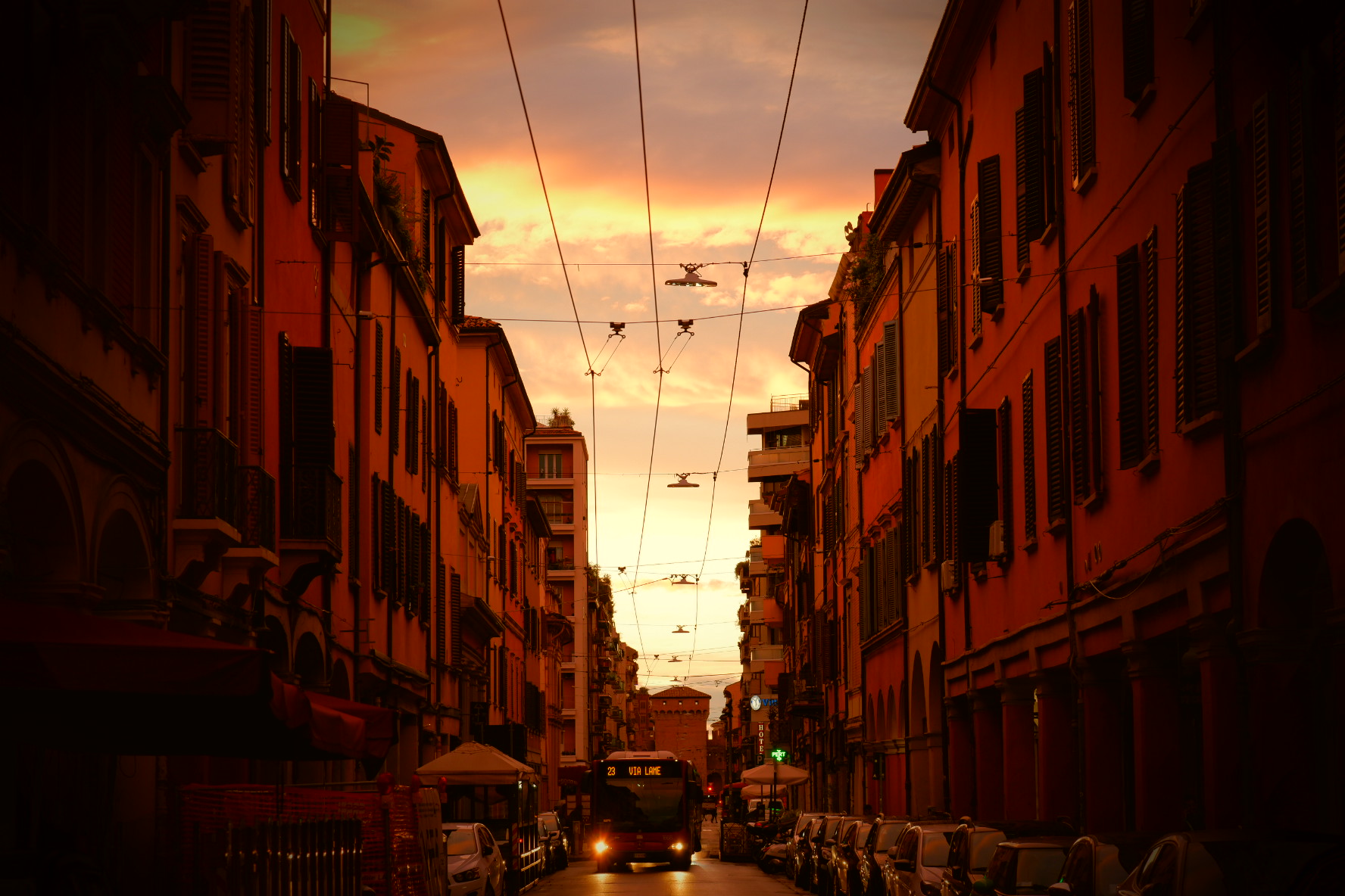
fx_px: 2989
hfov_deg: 25.4
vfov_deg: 17.1
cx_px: 672
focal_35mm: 80
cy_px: 448
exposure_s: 1/80
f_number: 4.5
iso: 500
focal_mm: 53
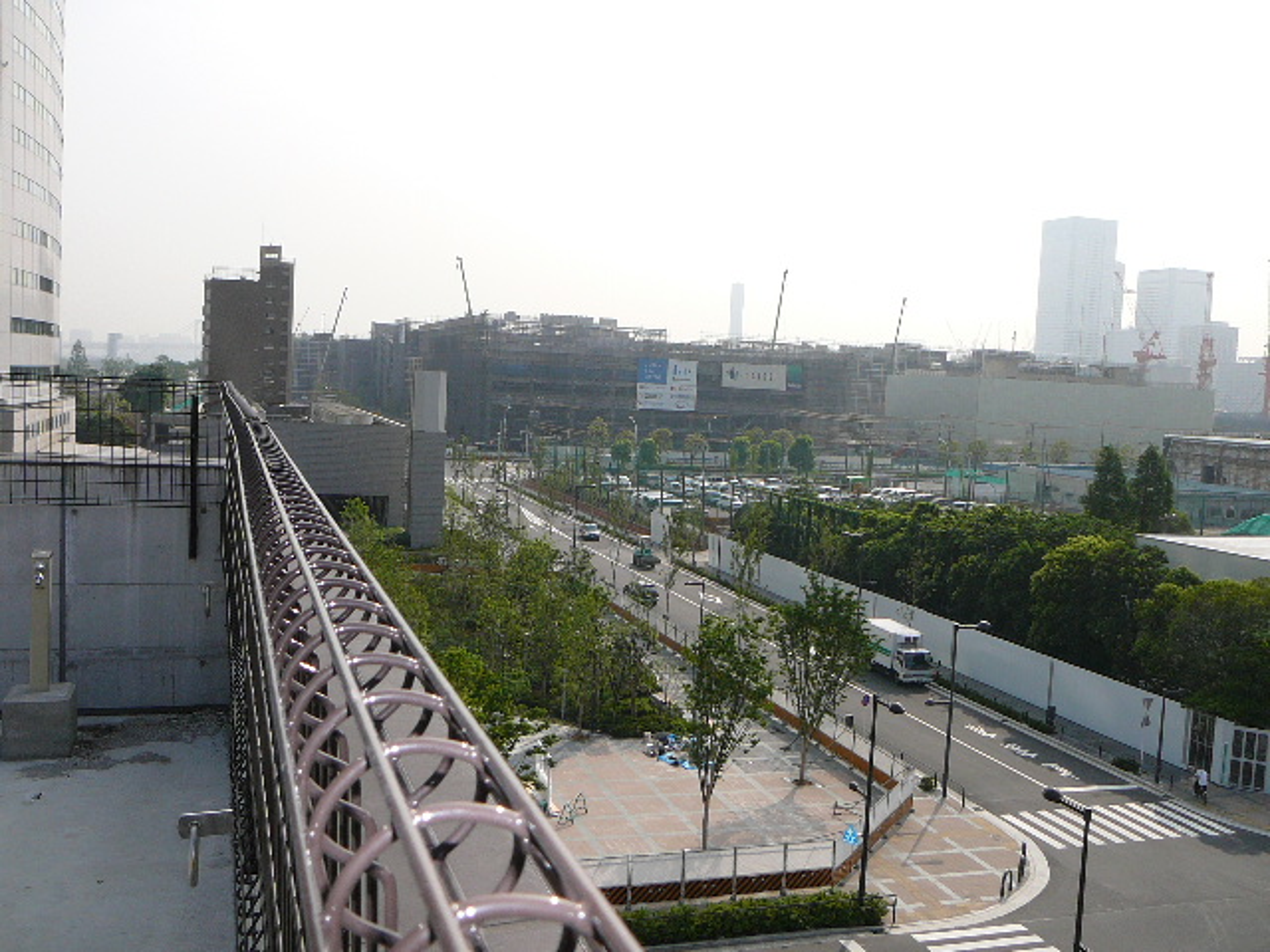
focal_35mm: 35
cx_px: 635
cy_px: 476
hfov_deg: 52.6
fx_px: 1284
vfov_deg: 40.7
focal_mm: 5.2
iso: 80
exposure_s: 1/500
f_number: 5
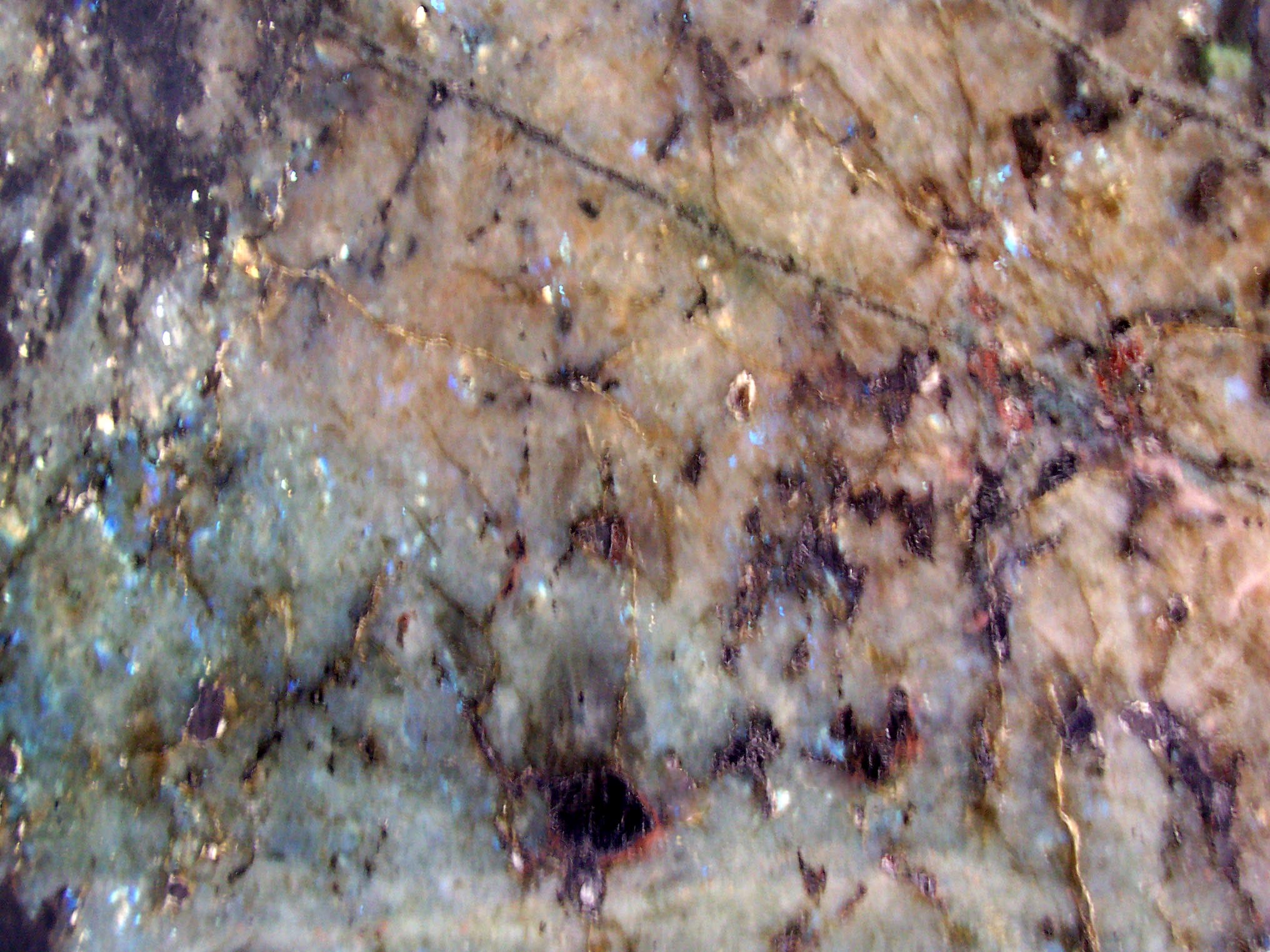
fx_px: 1357
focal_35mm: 37
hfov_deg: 50.1
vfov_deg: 38.7
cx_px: 635
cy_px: 476
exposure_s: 1/8
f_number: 2.8
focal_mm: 5.6
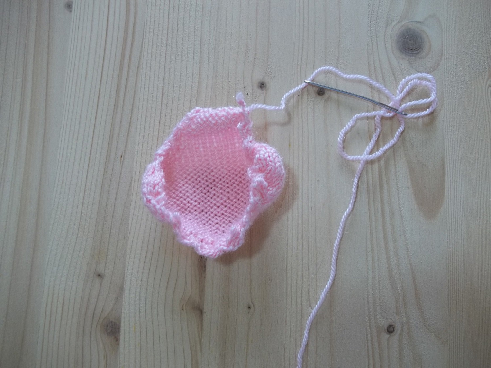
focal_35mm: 32
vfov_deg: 44.2
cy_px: 184
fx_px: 454
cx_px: 246
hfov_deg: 56.8
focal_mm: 5.7
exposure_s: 1/40
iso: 80
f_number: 2.9
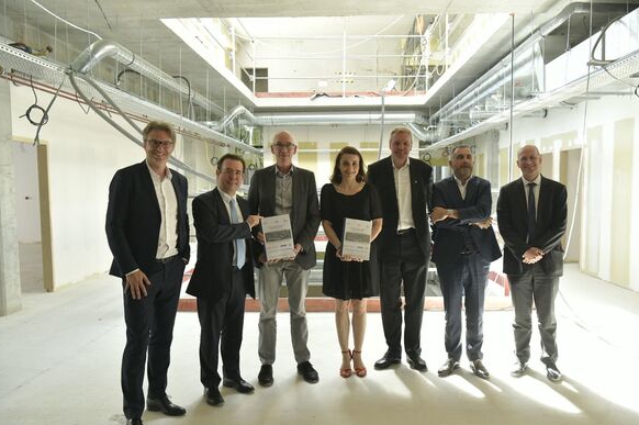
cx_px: 332
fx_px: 550
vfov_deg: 42.2
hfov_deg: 60.3
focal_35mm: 31
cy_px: 226
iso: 1250
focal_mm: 29
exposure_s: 1/125
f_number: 4.5
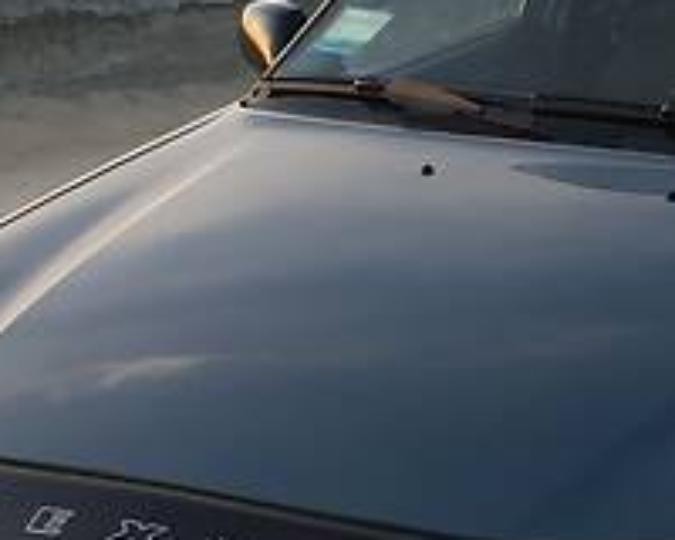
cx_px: 773
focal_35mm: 113
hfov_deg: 16.4
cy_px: 435
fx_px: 2257
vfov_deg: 13.6
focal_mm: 4.2
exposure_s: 1/100
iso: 32
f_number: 2.2
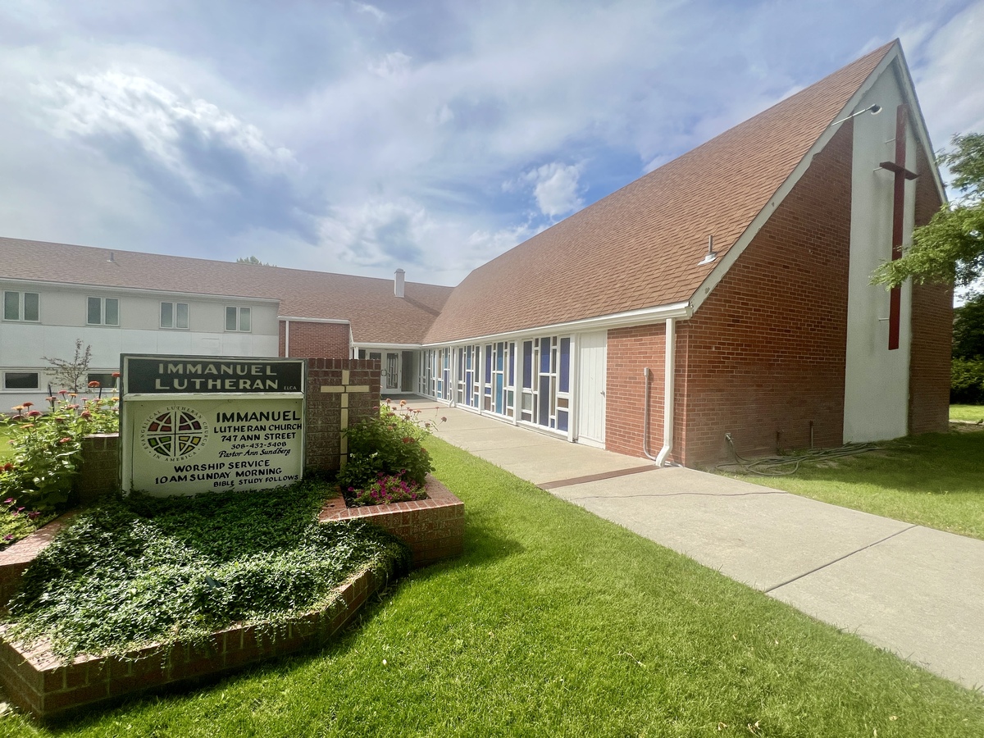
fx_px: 370
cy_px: 369
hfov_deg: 106.2
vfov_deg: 89.9
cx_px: 492
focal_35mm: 13
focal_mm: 1.57
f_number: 1.8
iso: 32
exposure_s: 1/1815
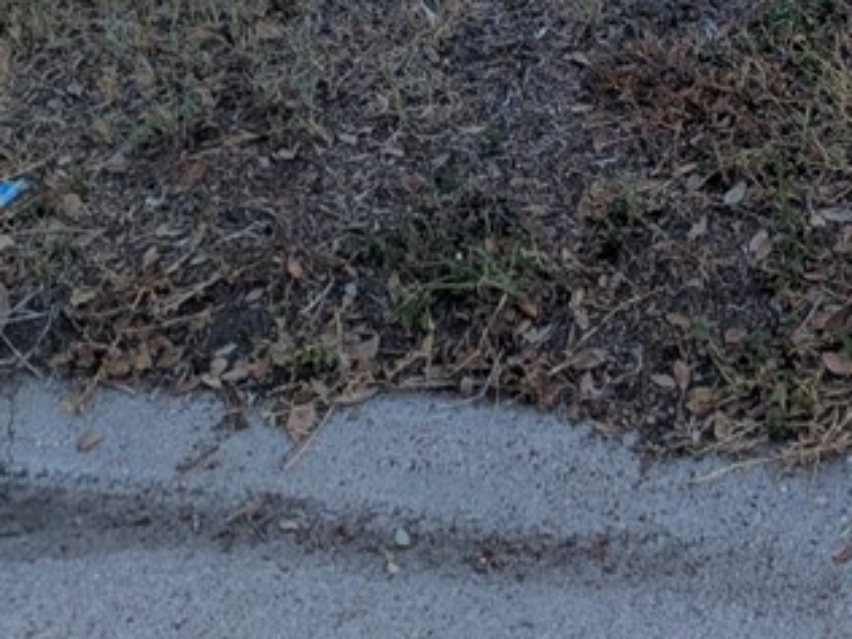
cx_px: 781
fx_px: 1994
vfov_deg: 16.6
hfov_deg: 23.4
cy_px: -310
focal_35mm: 81
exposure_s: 1/1093
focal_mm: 5.43
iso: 46
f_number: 1.89
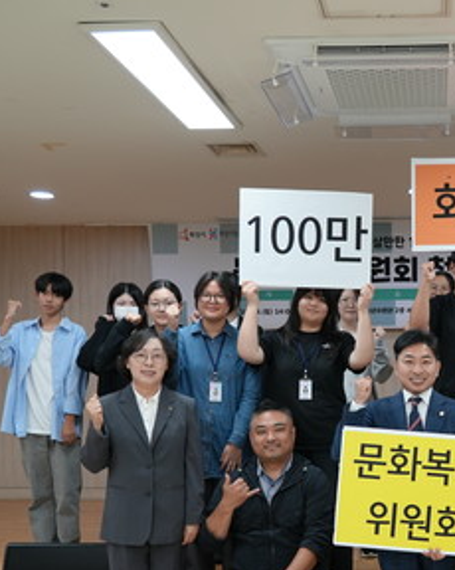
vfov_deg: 39.0
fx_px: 792
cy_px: 390
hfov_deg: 30.4
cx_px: 427
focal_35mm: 47
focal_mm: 24
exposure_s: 1/160
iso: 1000
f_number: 4
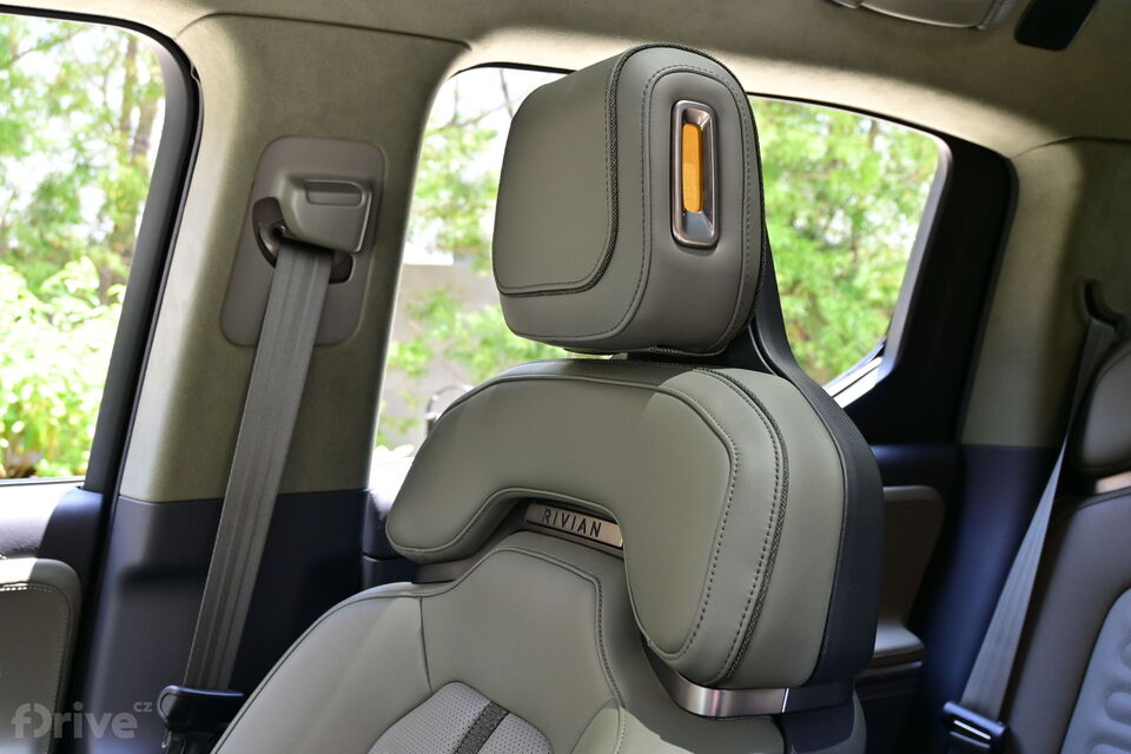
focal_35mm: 39
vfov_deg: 34.2
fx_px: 1225
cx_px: 566
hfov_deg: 49.6
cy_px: 377
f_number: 5
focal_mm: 26
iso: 400
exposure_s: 1/100
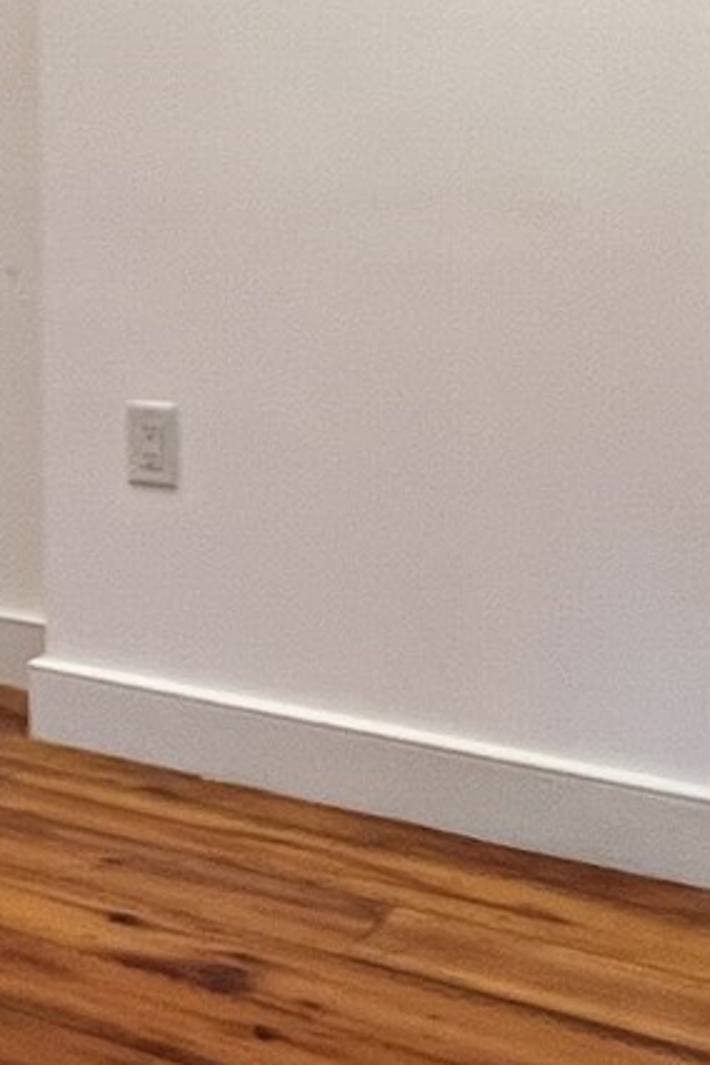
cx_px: -378
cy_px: 90
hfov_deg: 18.4
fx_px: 1923
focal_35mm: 65
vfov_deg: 29.6
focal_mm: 1.57
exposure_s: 1/120
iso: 200
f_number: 1.8
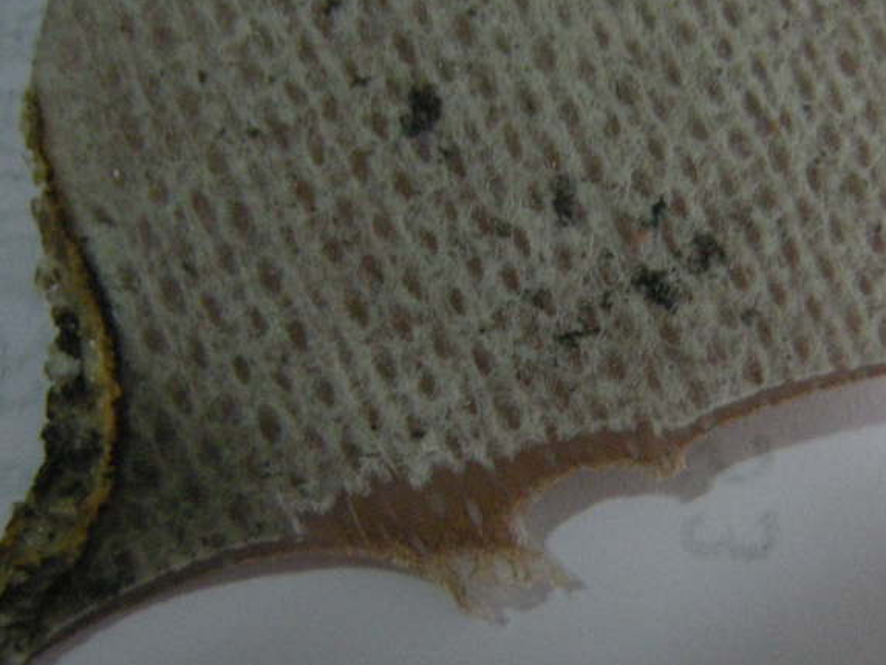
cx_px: 594
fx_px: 1280
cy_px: 354
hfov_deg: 37.7
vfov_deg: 29.1
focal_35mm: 50
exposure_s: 1/15.7
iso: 400
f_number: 2.8
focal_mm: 4.7
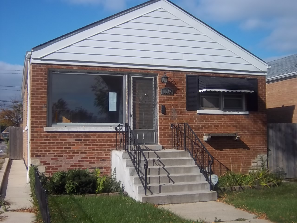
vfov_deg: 30.9
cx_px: 148
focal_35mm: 47
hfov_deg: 40.4
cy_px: 112
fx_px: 403
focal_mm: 8.3
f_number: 10.28
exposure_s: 1/320
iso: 64
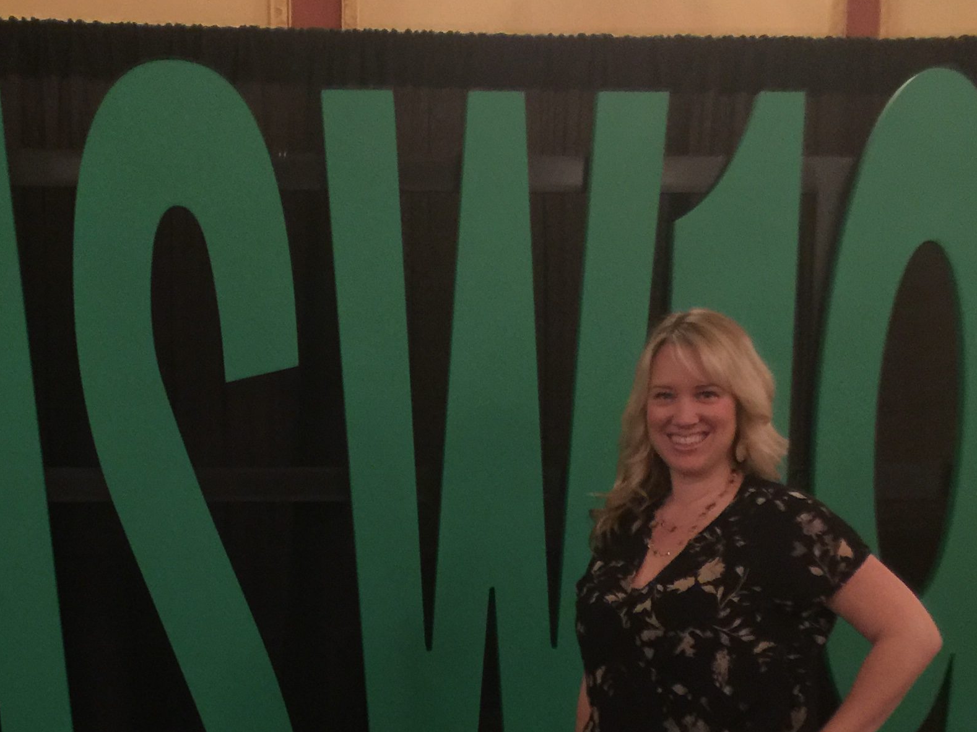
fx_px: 1693
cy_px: 697
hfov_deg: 32.0
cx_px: 340
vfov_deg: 23.6
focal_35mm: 60
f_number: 2.2
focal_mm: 4.15
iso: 125
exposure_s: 1/4
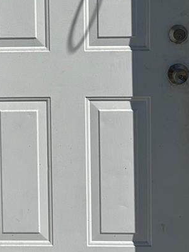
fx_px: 568
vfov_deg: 24.2
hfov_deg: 18.8
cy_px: 18
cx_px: 64
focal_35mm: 78
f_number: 1.5
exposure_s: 1/16393
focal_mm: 5.7
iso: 50
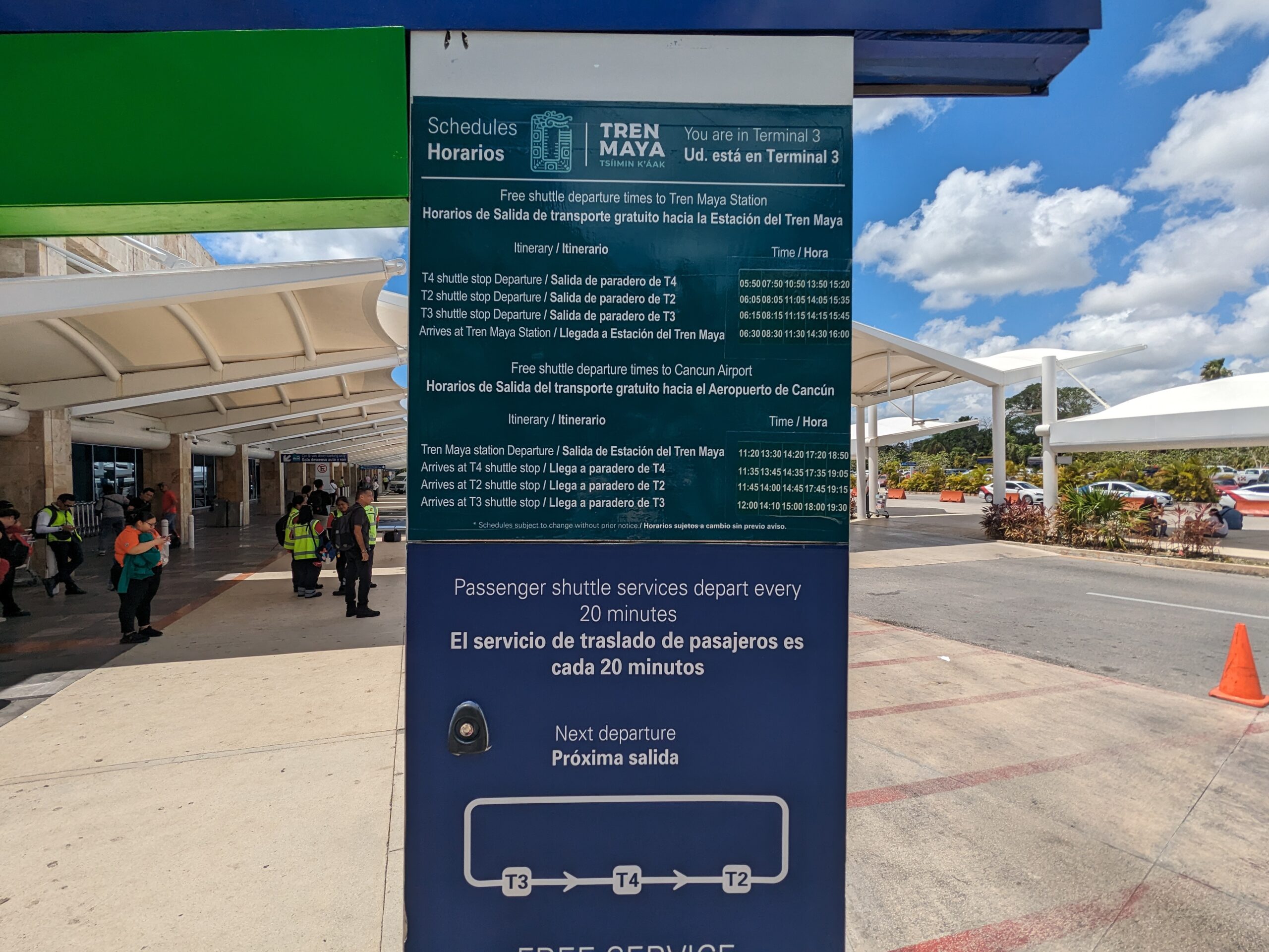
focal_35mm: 16
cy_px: 476
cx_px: 634
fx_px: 587
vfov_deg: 78.1
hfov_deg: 94.5
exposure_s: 1/2020
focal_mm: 2.35
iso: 42
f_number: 2.2
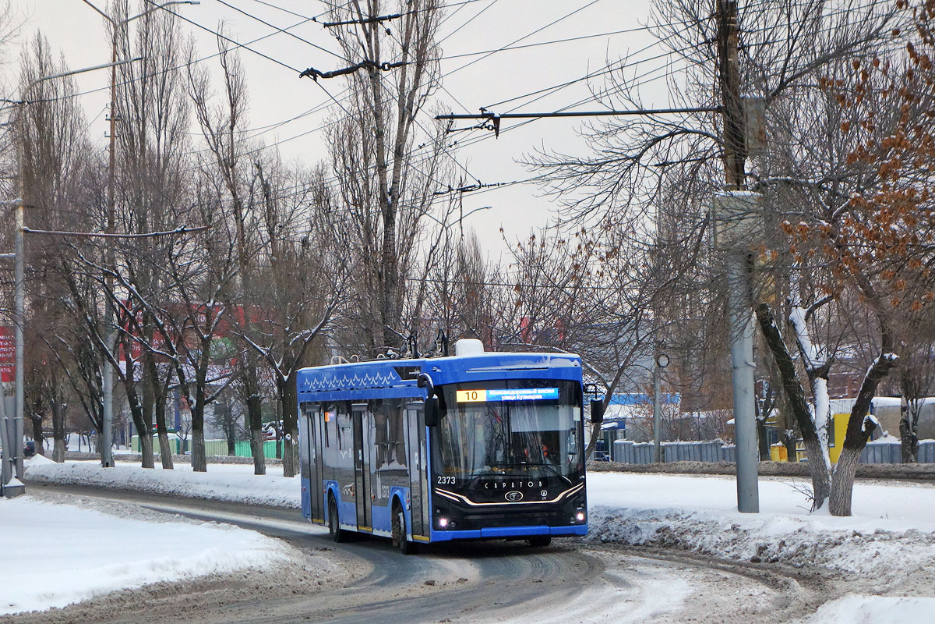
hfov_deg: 20.8
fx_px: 2545
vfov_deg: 14.0
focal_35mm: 98
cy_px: 312
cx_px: 468
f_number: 4.9
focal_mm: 36.58
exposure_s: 1/500
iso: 320
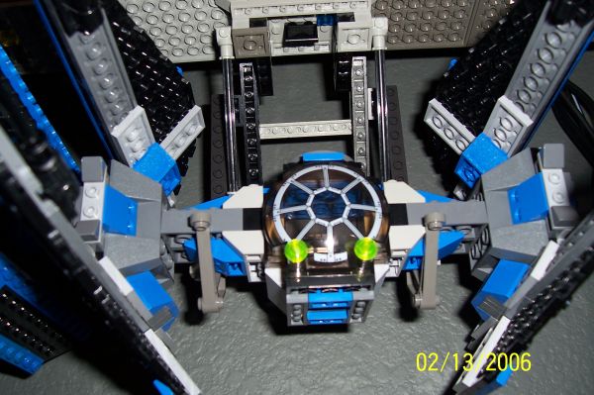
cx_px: 297
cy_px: 198
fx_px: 561
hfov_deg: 55.8
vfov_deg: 38.8
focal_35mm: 34
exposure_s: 1/60
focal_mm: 5.6
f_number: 2.7
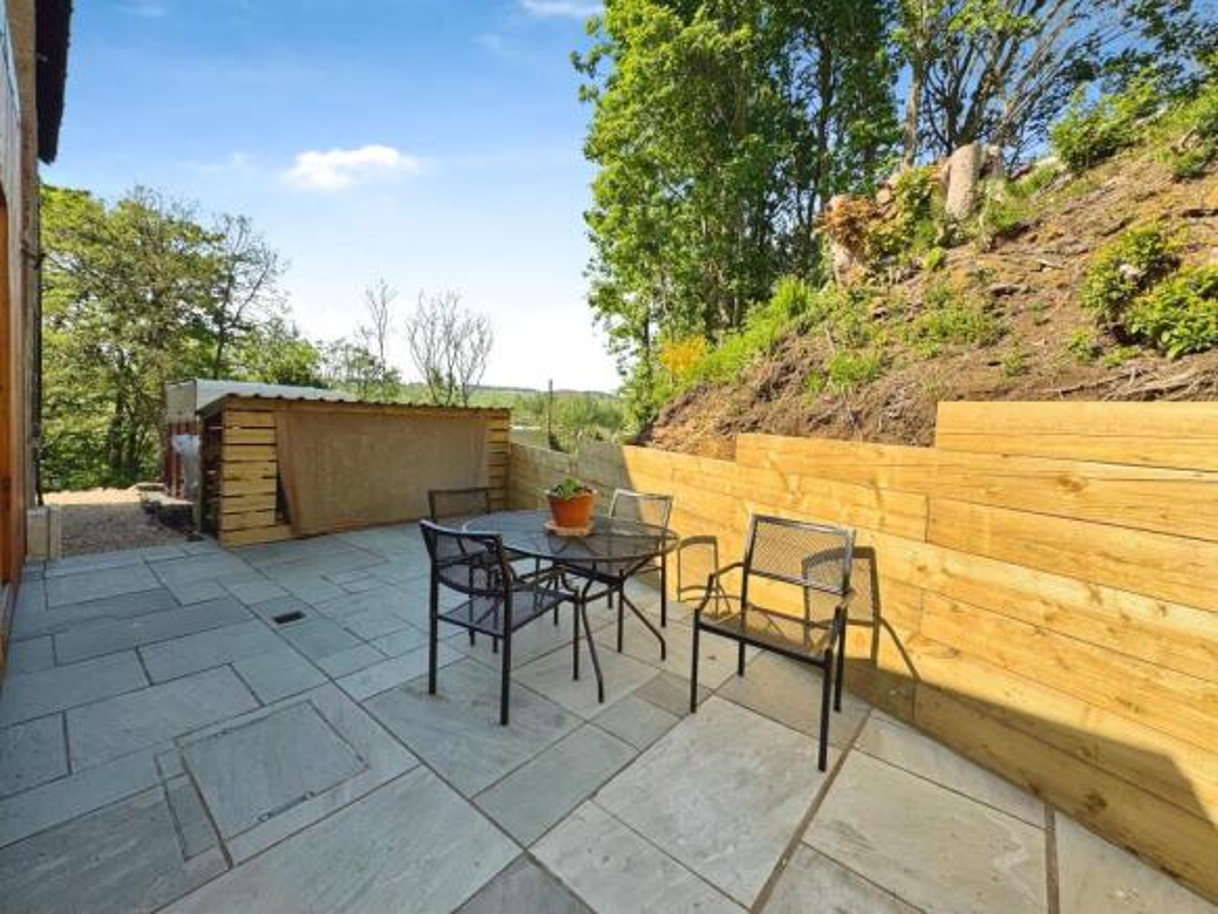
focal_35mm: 14
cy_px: 457
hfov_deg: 102.0
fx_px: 493
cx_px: 609
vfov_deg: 85.7
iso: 40
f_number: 2.2
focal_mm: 2.22
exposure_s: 1/1256
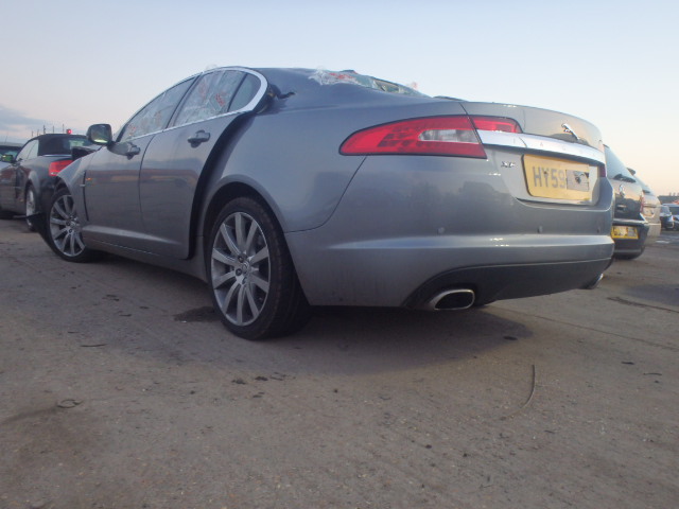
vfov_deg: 49.7
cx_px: 340
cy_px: 254
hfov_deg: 63.4
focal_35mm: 28
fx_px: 549
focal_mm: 5
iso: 200
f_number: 3.9
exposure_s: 1/30
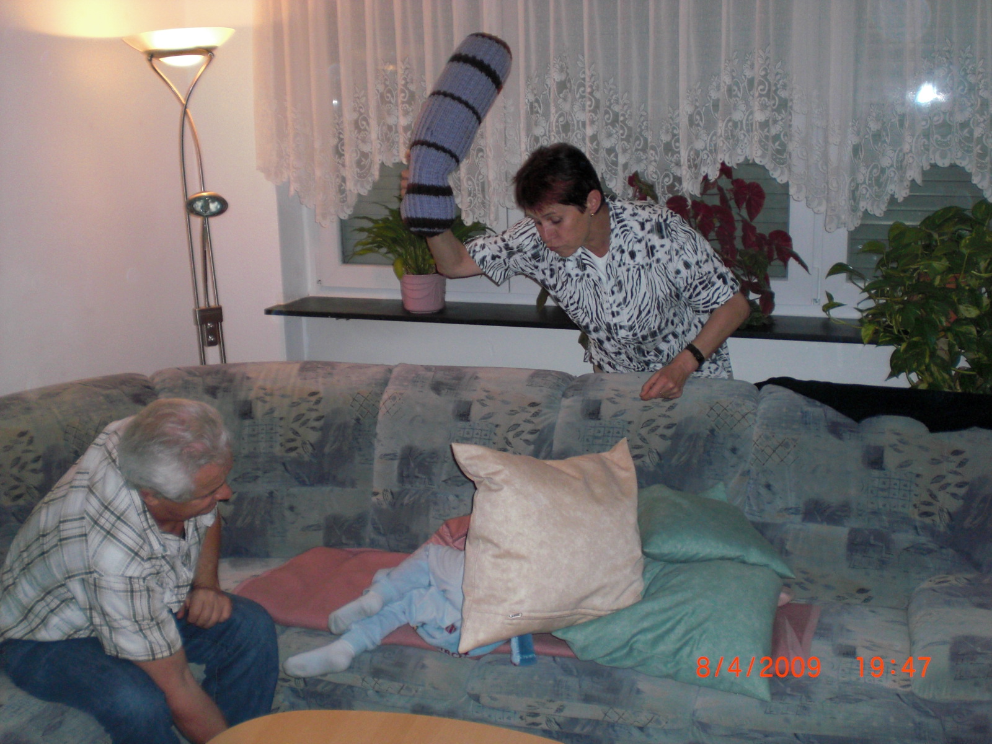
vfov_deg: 37.7
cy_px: 372
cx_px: 496
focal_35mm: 38
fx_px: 1089
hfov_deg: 49.0
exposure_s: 1/60
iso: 200
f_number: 3.1
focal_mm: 6.3
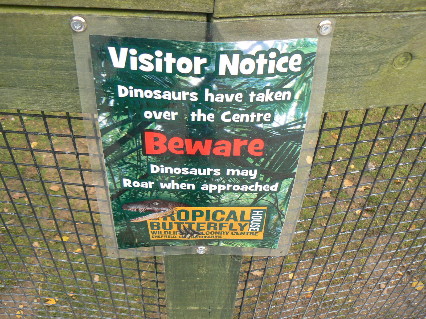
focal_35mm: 36
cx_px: 213
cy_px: 160
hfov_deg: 51.4
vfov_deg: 39.7
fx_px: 443
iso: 80
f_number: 4
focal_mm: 6
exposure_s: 1/80
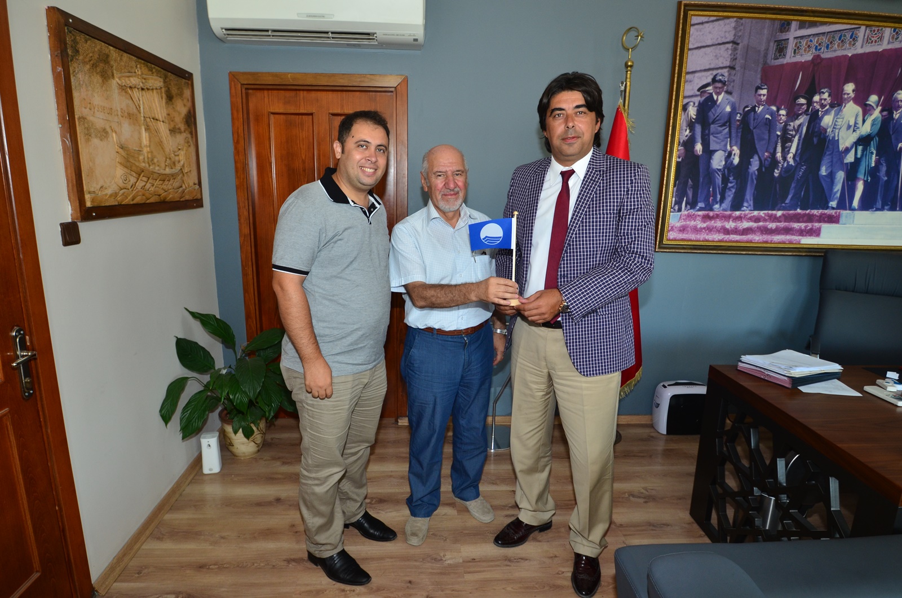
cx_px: 451
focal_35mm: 20
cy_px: 299
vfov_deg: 63.0
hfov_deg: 85.5
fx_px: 488
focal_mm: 13
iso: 400
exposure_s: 1/60
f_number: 5.6
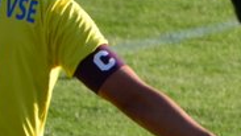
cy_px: 331
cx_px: 309
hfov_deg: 0.9
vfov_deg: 0.5
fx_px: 14802
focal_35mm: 2316
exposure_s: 1/1000
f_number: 5.6
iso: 400
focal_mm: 300
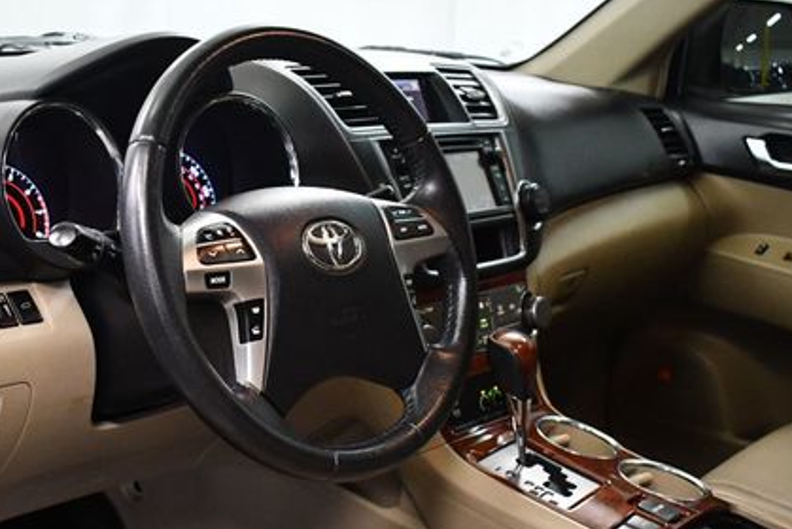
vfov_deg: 24.7
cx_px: 265
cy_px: 280
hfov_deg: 35.9
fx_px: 1211
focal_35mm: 55
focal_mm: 18
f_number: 3.5
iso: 3200
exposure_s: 1/125
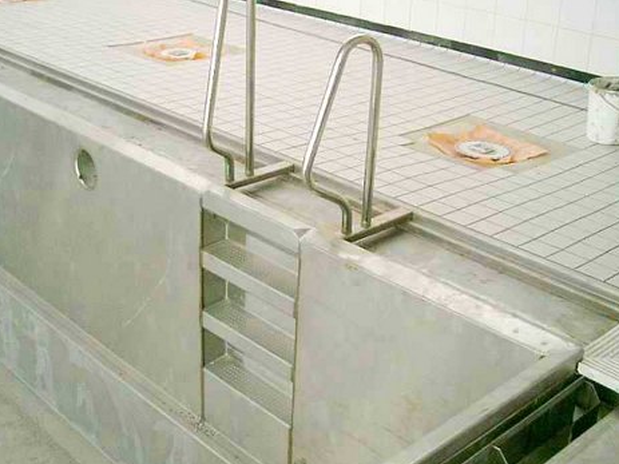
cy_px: 234
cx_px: 310
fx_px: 858
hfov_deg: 39.7
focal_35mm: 48
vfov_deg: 30.3
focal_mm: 7.6
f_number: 2.6
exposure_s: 1/100
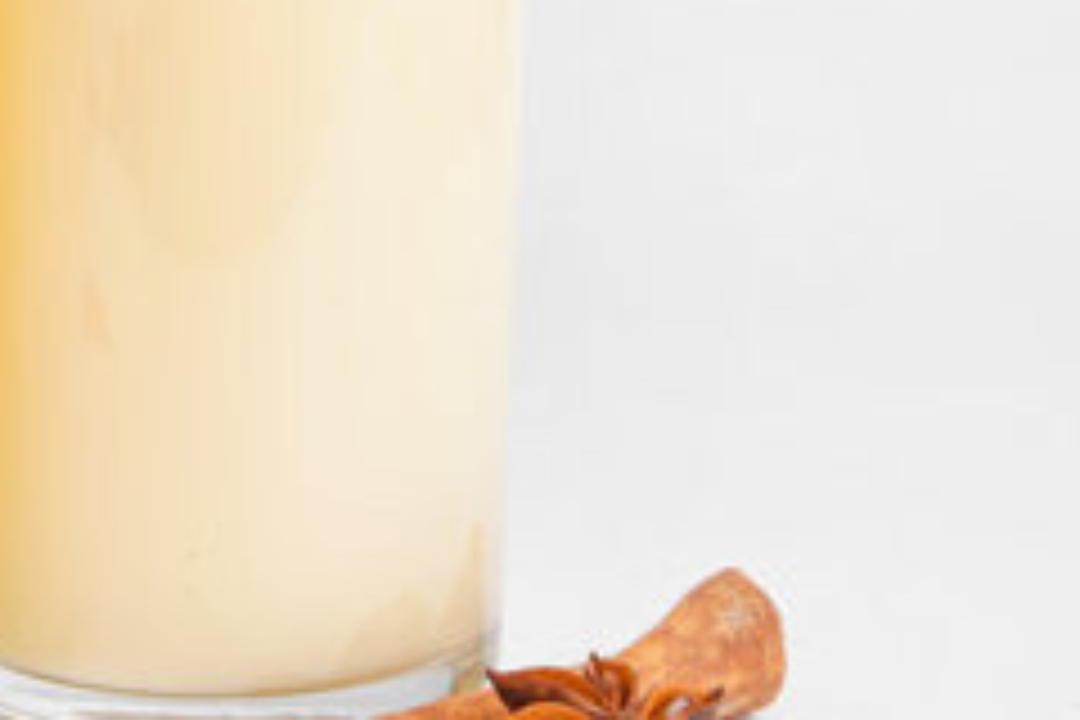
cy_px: 14
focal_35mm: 207
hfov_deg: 9.9
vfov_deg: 6.6
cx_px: -22
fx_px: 6210
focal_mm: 67
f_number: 14
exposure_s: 1/160
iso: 200
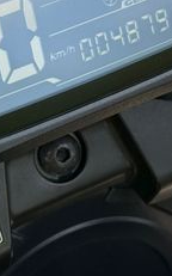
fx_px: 1059
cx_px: 85
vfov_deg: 14.7
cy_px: 17
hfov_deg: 9.3
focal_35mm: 141
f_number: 1.78
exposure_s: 1/1377
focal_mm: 6.76
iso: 100
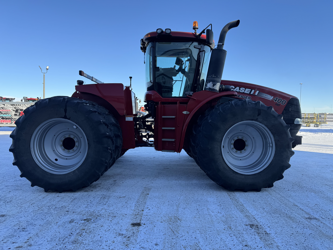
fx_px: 231
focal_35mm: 24
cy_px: 125
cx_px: 166
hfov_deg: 71.6
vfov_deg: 56.8
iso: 80
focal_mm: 6.76
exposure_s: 1/2041
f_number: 1.78
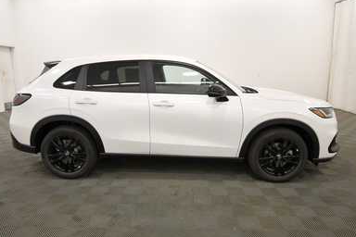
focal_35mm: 25
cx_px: 178
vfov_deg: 51.3
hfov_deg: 71.5
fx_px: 247
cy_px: 119
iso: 800
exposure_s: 1/250
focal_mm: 16
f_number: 5.3
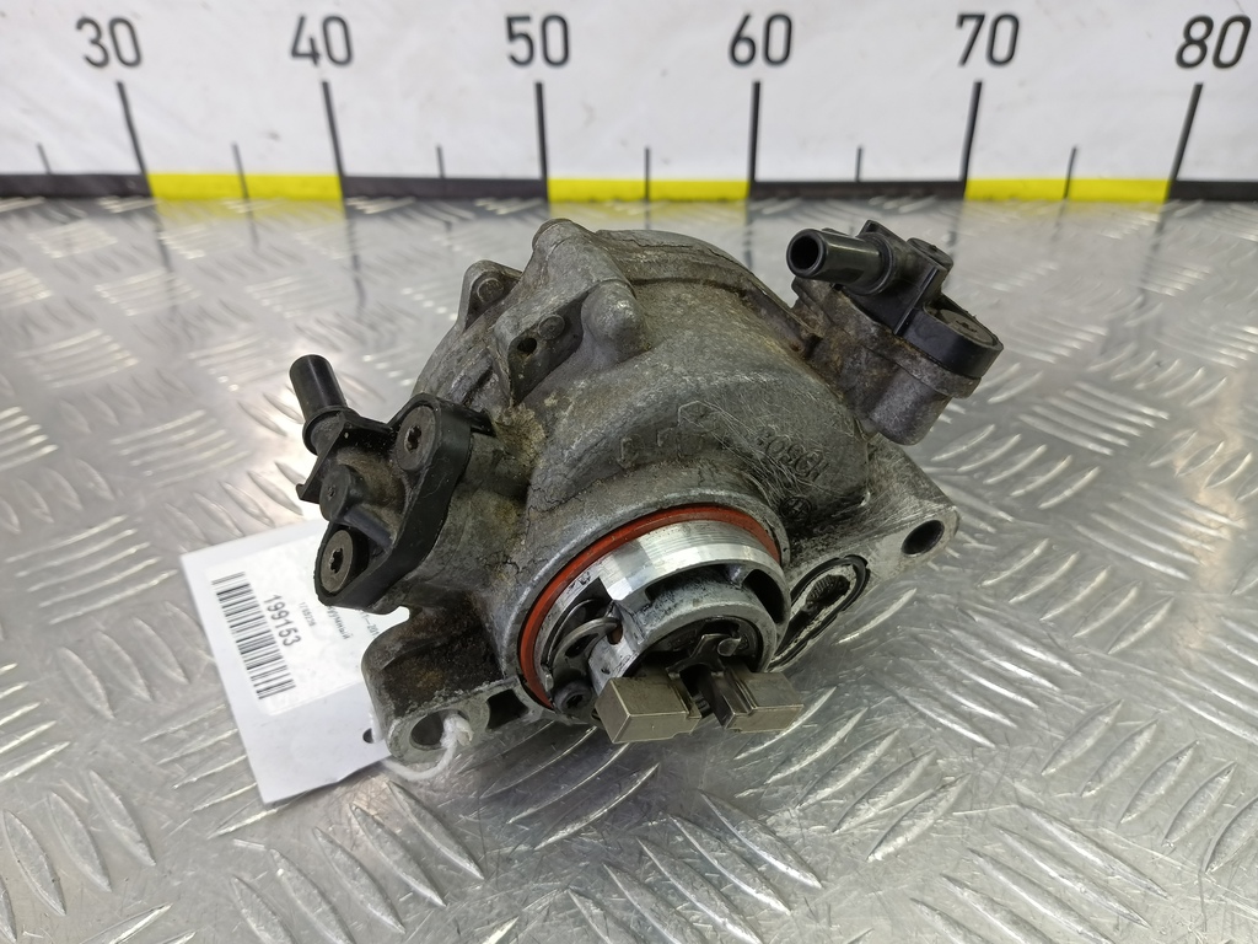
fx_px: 836
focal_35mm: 23
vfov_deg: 58.9
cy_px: 472
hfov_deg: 73.9
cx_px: 629
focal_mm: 4.11
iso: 152
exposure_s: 1/50
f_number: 1.6
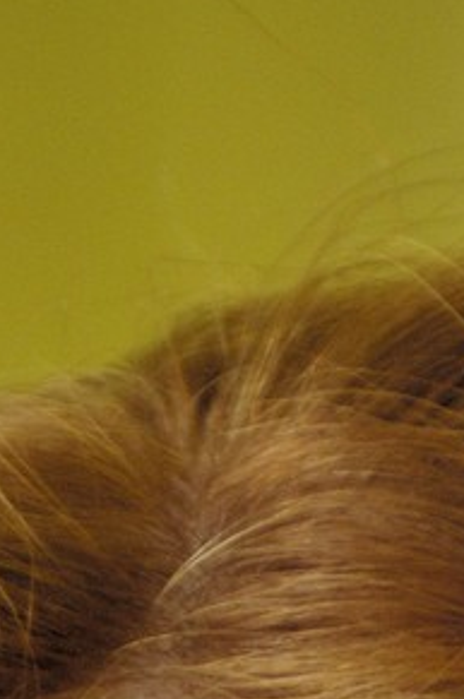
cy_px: 1859
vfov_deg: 3.5
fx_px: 11195
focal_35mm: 577
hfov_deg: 2.4
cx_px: 459
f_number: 2.8
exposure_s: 1/90
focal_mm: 70
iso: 200
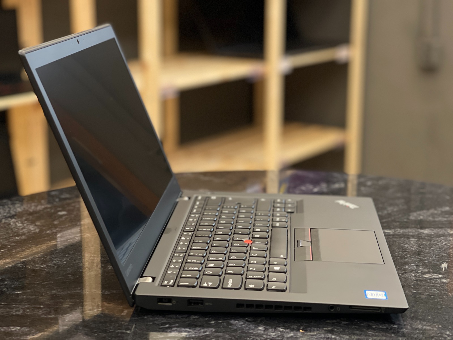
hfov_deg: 30.3
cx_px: 226
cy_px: 170
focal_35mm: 64
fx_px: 838
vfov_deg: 22.9
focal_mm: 7.5
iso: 200
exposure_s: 1/40
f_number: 2.2
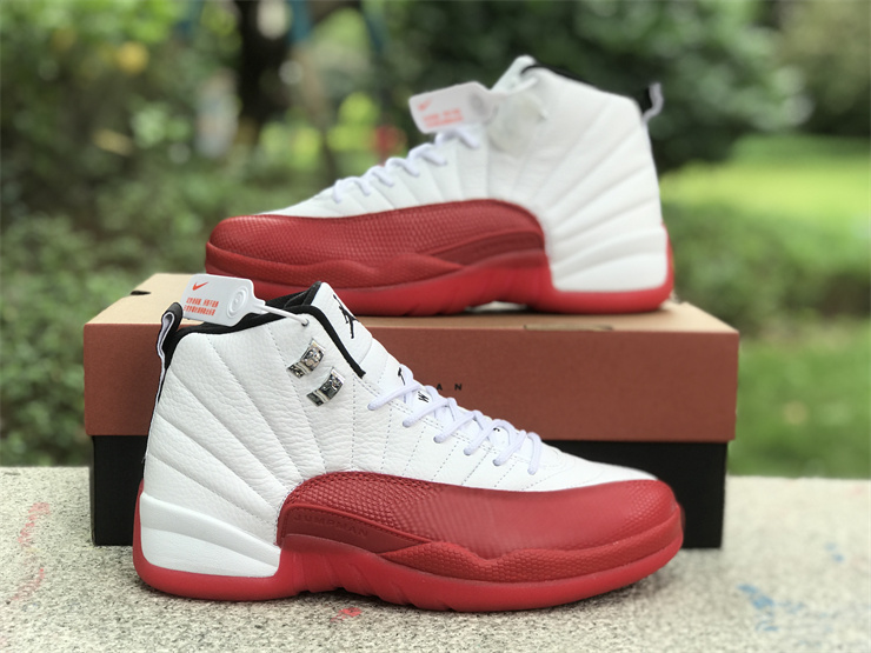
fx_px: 1434
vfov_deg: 25.7
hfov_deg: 33.8
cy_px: 326
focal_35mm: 57
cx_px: 436
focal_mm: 6.6
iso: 20
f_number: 2.8
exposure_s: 1/113
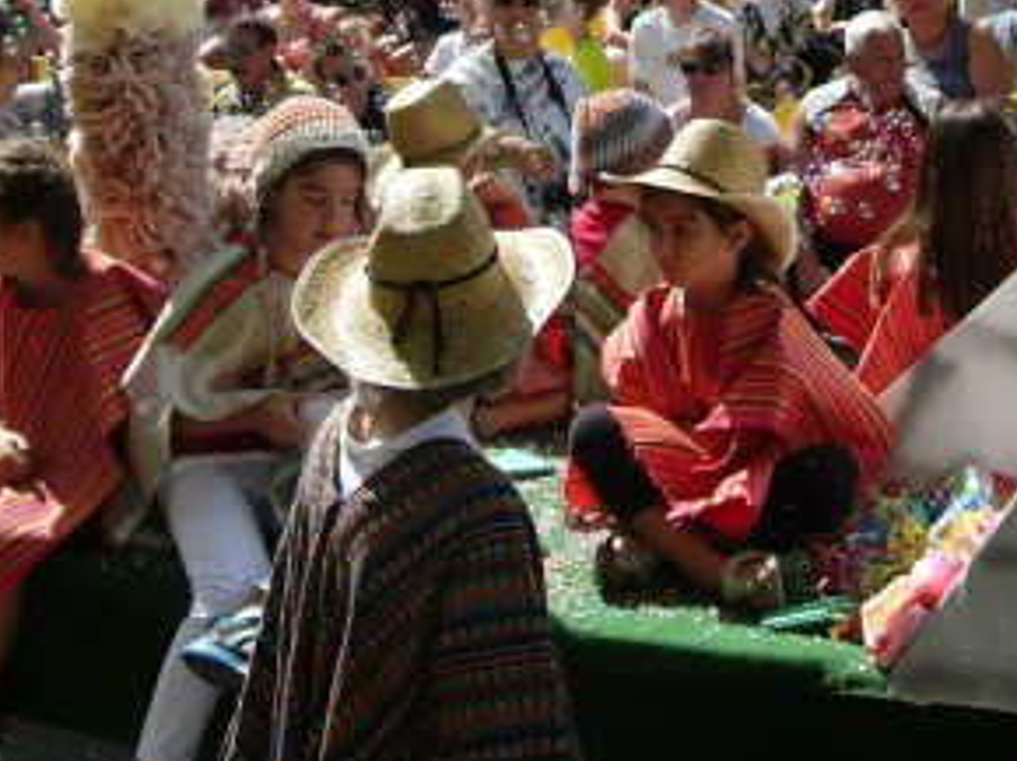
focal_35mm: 84
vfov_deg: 17.4
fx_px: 2466
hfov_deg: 23.3
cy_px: 168
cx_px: 607
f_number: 2.8
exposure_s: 1/1024
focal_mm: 7.8
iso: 64
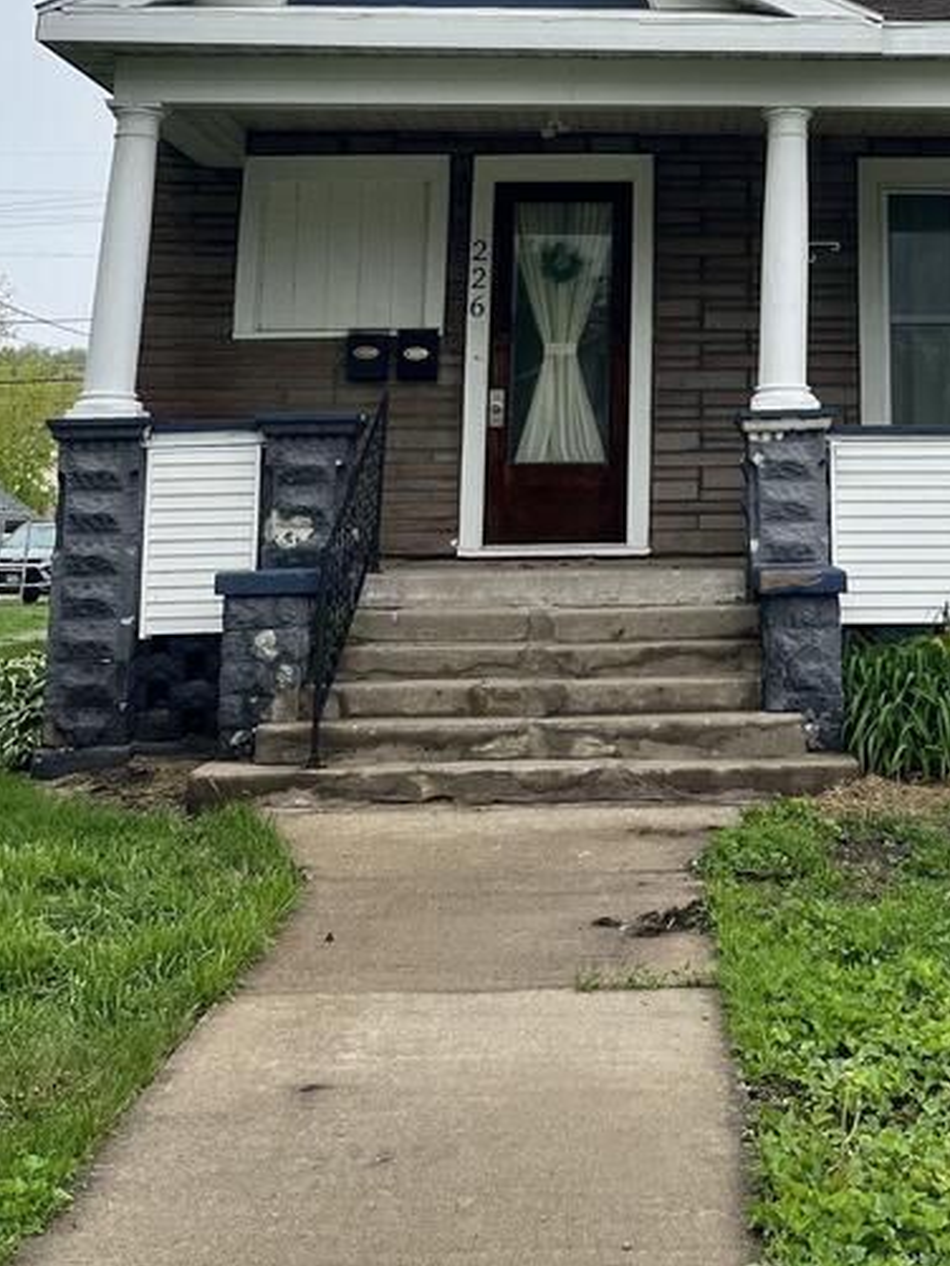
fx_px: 2048
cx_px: 773
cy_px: 51
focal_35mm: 56
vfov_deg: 32.1
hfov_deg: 25.6
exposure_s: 1/2024
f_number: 1.6
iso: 50
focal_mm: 5.1
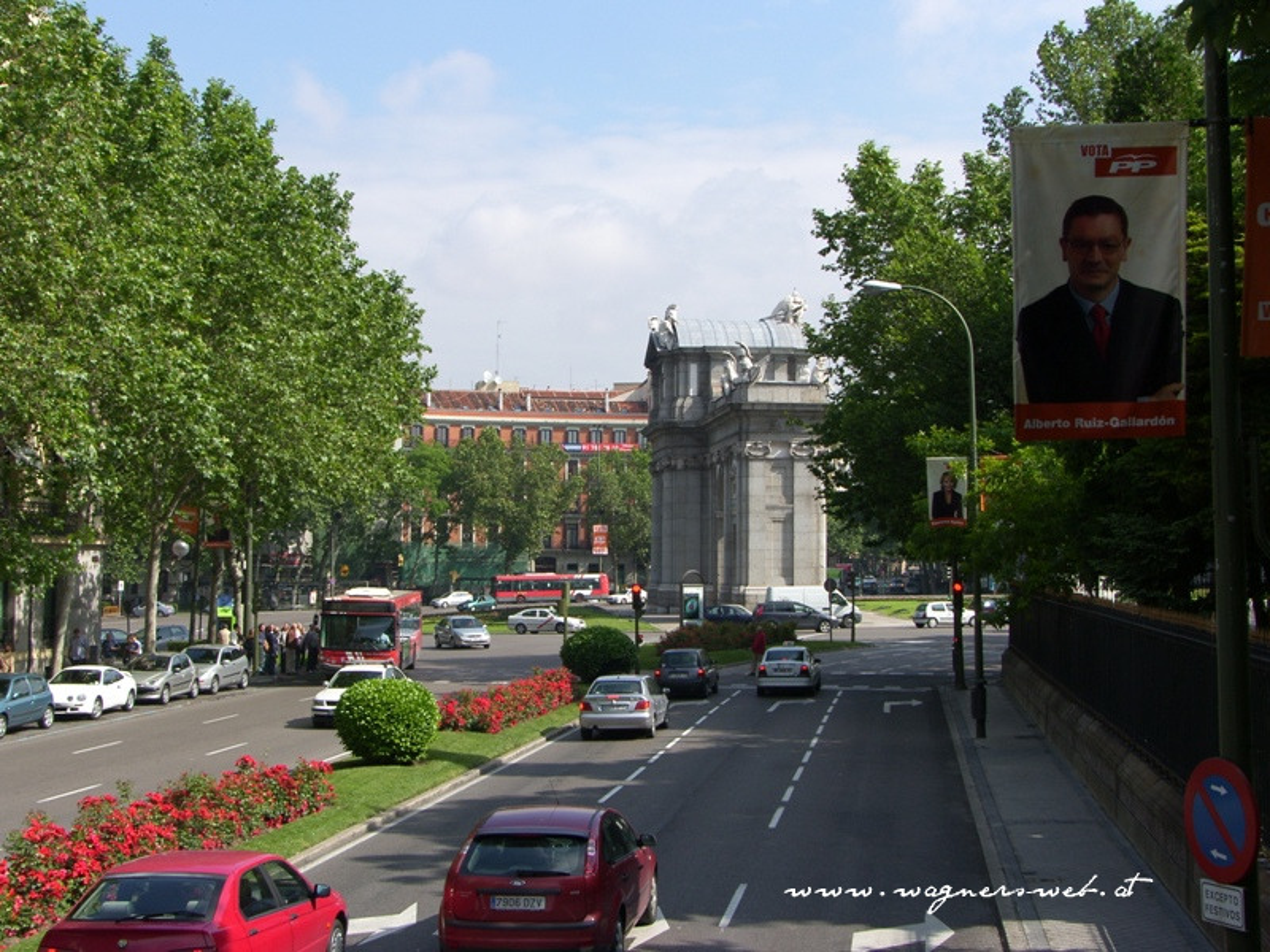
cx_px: 635
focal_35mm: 50
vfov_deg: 29.1
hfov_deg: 38.2
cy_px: 476
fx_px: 1834
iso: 50
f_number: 5.6
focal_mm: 12.9
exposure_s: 1/250
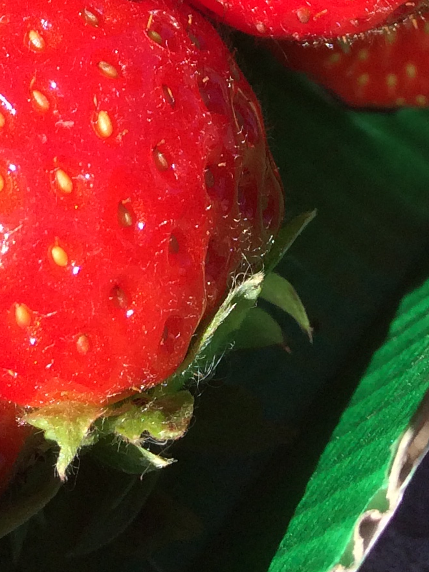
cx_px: 28
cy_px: -450
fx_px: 1769
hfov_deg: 13.7
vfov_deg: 15.8
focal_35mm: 107
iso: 32
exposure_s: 1/977
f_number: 2.2
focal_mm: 4.15
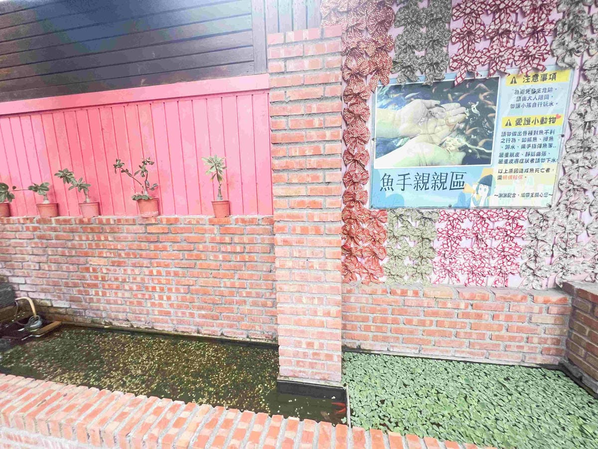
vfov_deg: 89.9
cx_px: 299
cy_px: 224
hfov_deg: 106.2
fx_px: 225
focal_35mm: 13
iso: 250
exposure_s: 1/74
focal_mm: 1.57
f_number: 1.8
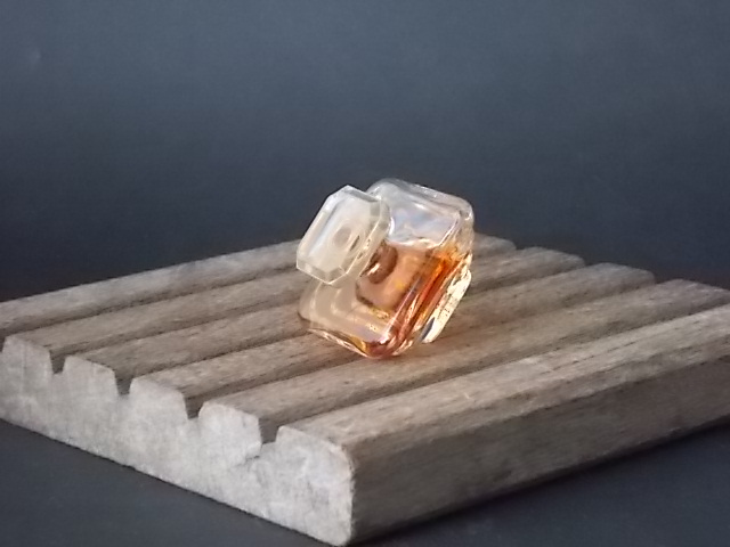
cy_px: 274
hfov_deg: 17.4
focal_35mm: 113
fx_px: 2383
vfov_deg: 13.1
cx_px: 365
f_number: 6
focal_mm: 20.1
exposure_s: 1/50
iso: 800
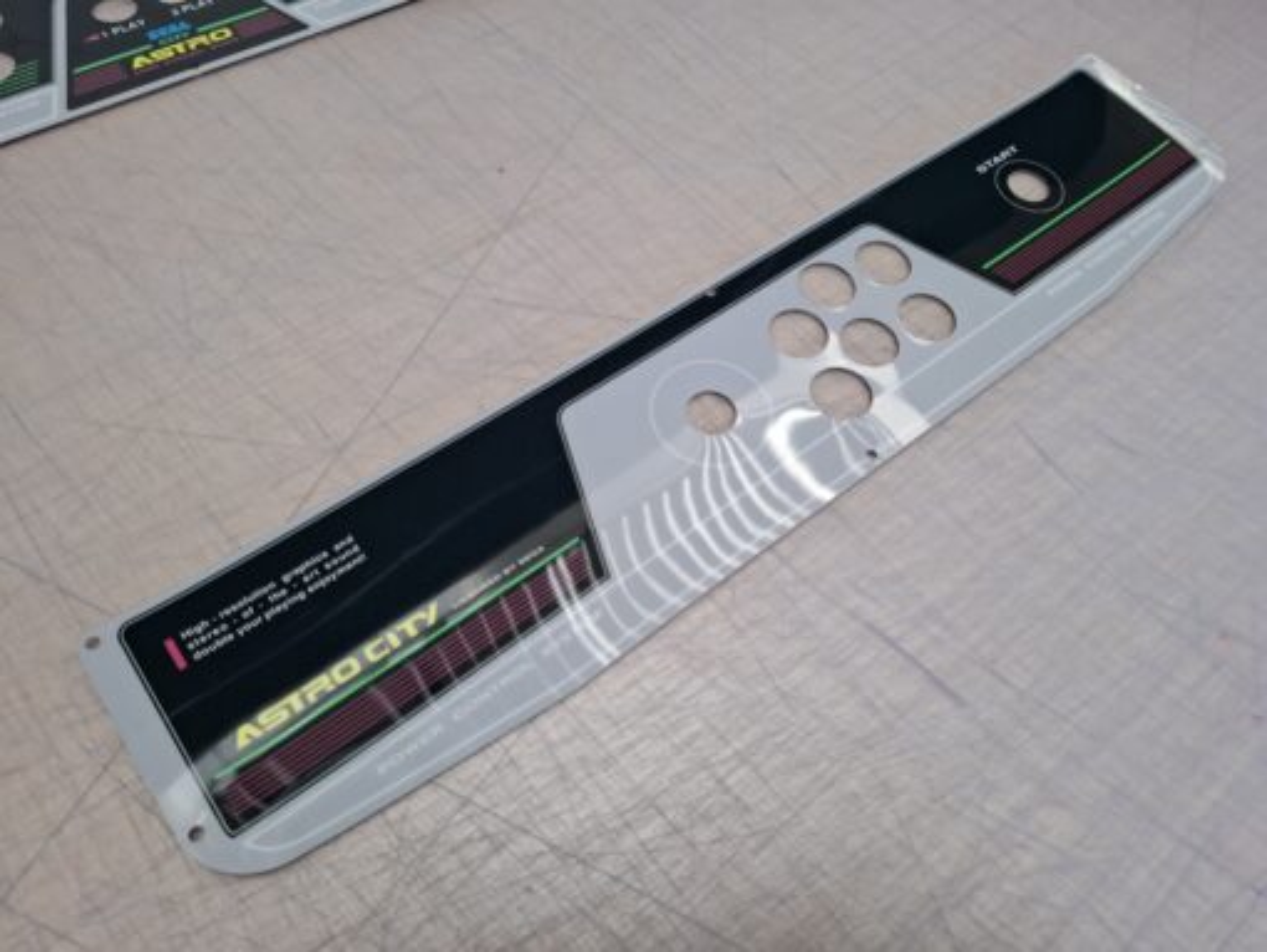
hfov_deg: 73.9
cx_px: 634
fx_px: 842
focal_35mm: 23
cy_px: 476
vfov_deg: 58.9
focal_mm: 5.54
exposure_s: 1/120
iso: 100
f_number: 1.8
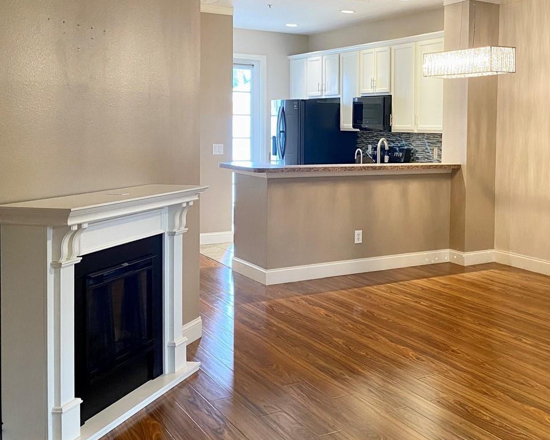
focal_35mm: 43
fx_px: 700
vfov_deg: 34.7
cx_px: 454
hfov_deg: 40.8
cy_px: 163
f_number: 1.8
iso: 160
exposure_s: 1/60
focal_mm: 4.25
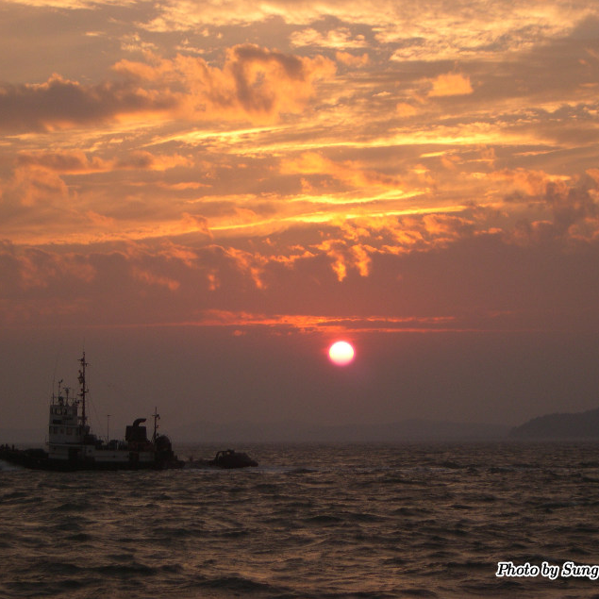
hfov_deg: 12.9
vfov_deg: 12.9
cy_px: 299
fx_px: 2643
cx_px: 297
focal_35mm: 135
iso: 100
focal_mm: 24
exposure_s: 1/263
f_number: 4.9
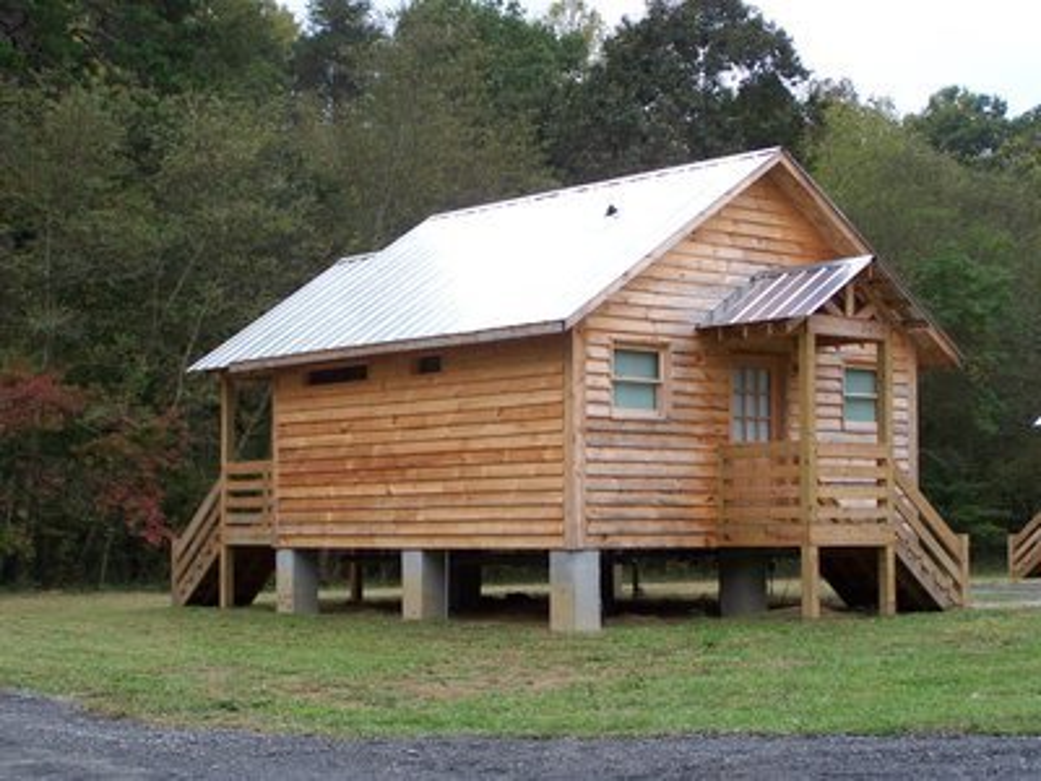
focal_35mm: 70
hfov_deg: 27.8
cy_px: 390
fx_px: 2105
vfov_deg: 21.0
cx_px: 520
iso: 64
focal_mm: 11.6
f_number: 3.2
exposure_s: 1/200
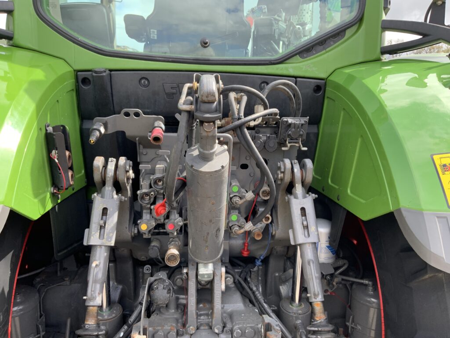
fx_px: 377
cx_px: 225
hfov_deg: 61.7
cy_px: 169
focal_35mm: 29
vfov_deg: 48.2
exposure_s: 1/232
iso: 16
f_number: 1.8
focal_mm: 3
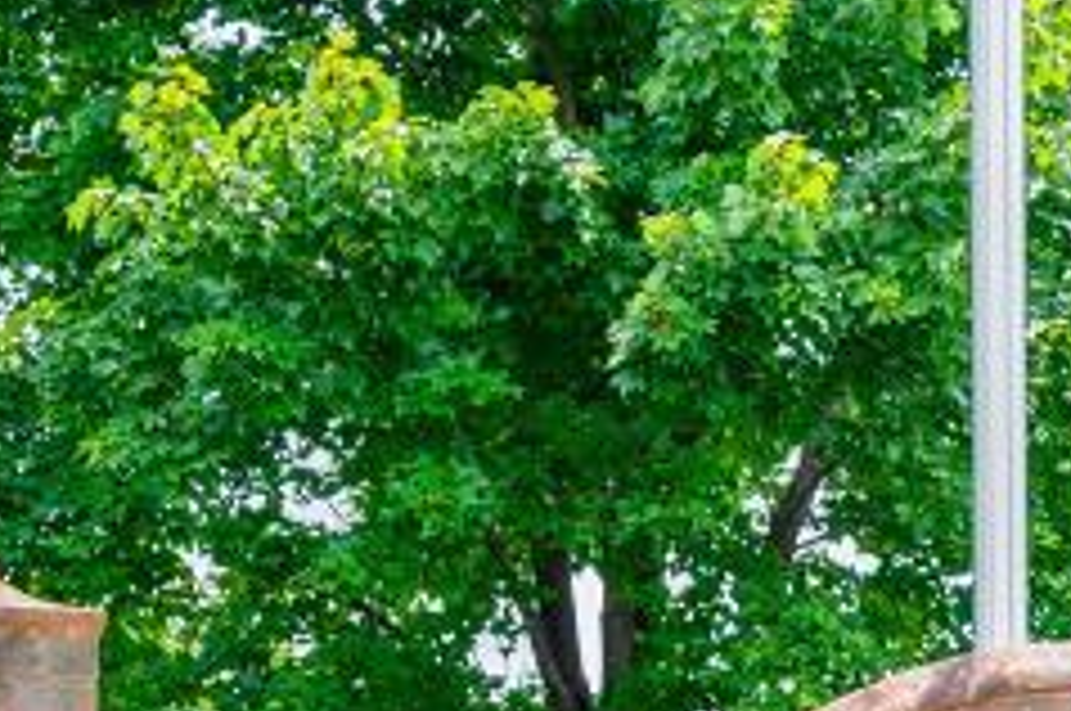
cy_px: 1352
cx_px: 986
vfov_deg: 7.0
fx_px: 5615
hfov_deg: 10.8
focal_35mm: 189
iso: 100
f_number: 4
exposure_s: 1/400
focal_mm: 30
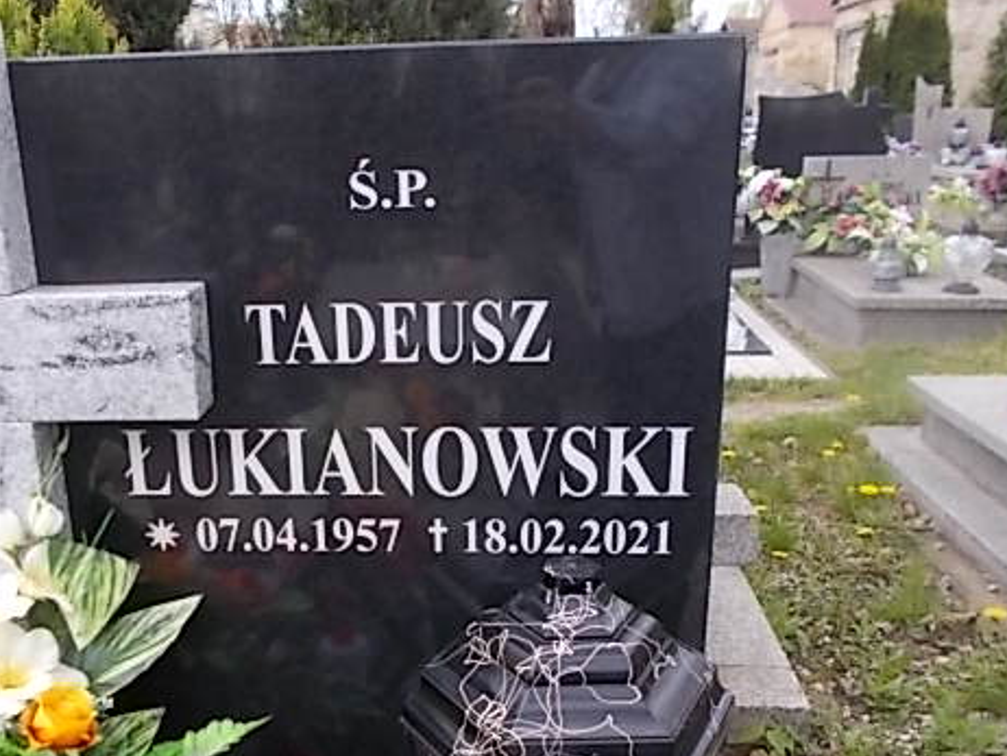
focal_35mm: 36
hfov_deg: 51.0
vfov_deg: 39.5
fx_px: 1048
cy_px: 464
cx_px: 401
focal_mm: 4.6
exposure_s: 1/60
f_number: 3.2
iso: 80
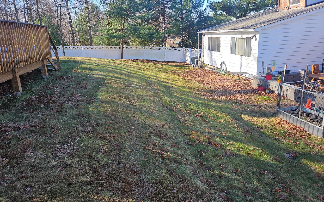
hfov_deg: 72.5
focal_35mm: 25
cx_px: 165
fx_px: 221
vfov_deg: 49.0
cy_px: 83
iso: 25
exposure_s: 1/371
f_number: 1.8
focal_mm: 5.4
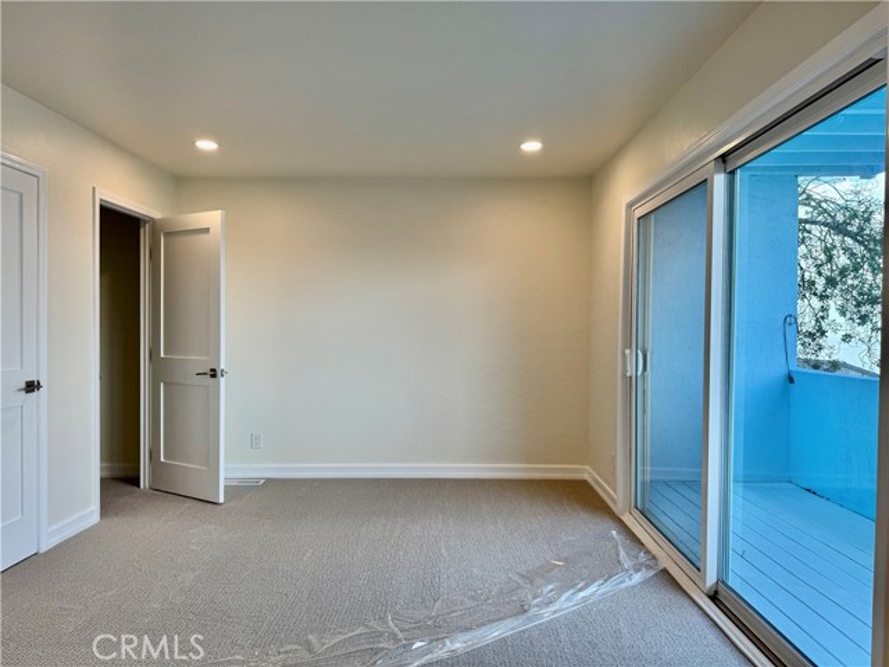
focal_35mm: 24
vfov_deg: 56.8
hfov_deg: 71.6
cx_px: 444
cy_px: 334
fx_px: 616
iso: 80
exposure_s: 1/171
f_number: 1.78
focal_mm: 6.76
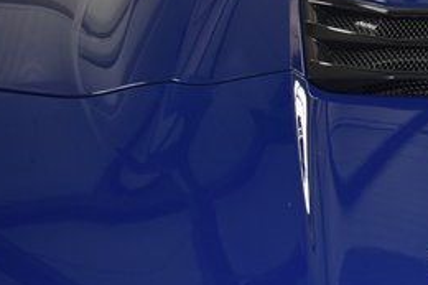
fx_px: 1141
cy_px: 67
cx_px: 505
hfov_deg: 20.0
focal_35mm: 96
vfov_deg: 14.2
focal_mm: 26
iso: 800
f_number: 5
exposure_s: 1/100
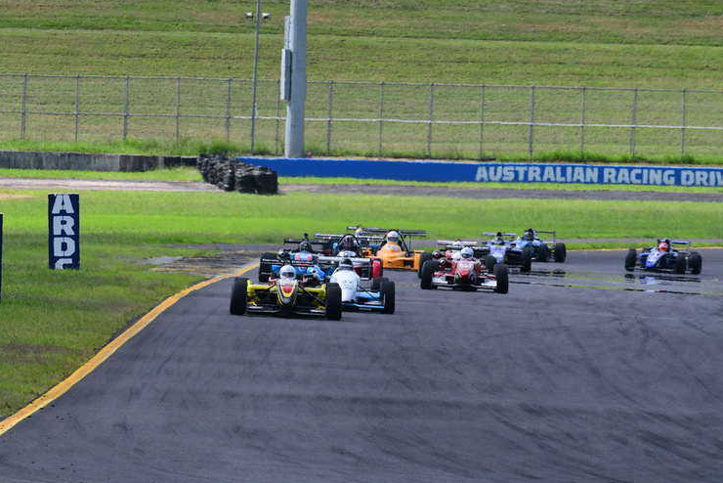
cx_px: 337
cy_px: 231
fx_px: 13681
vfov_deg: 2.0
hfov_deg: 3.0
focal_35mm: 681
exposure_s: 1/640
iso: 800
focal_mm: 420
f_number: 13
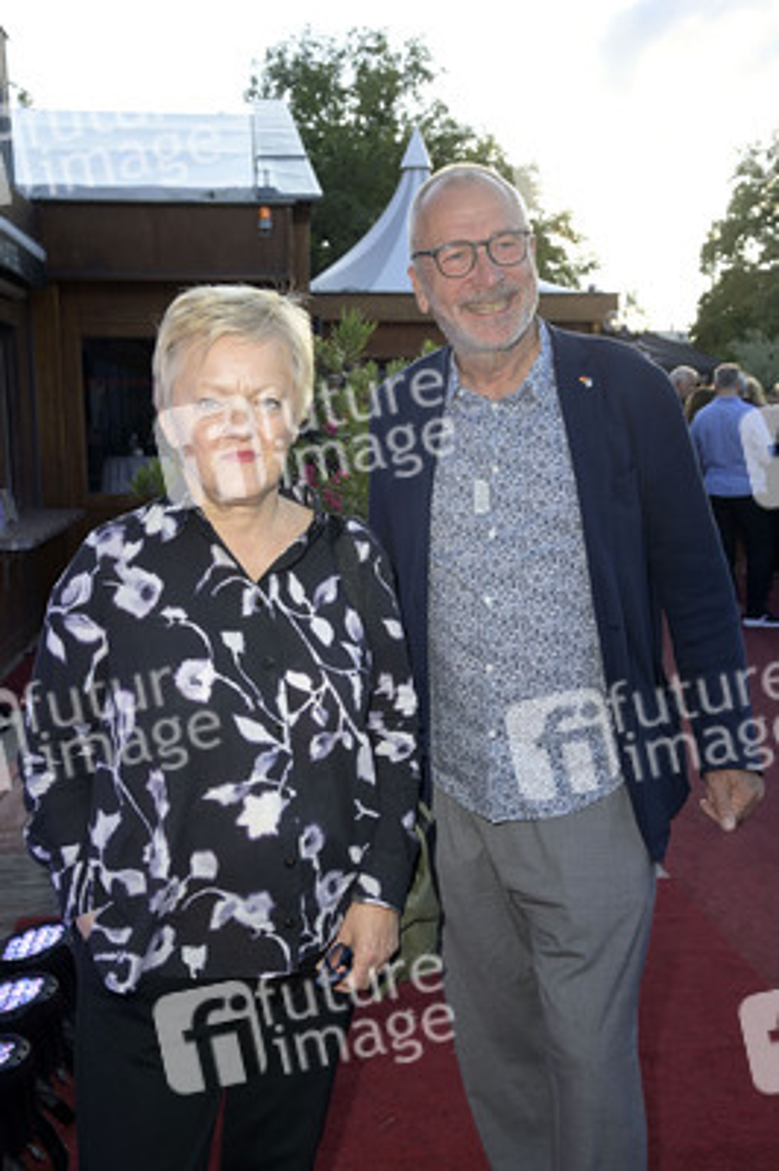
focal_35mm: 32
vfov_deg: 58.8
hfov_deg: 41.0
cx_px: 390
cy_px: 586
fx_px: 1040
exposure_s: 1/250
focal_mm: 32
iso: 400
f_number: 6.3
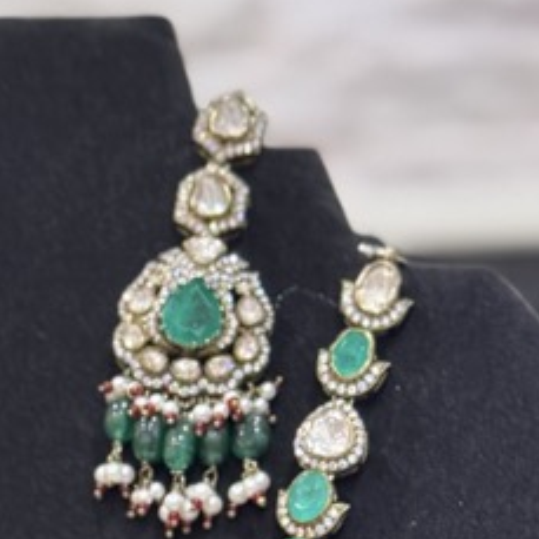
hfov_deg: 11.7
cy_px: 871
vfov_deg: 11.2
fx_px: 2607
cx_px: -16
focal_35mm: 148
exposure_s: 1/30
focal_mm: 6.76
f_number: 1.78
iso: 500
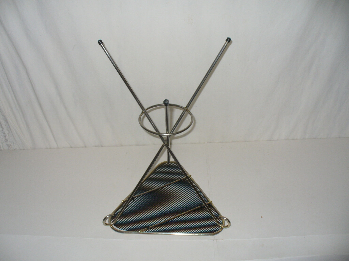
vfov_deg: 38.7
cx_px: 174
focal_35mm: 37
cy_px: 130
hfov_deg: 50.1
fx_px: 373
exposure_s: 1/30
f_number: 2.8
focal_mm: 6.1
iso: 100
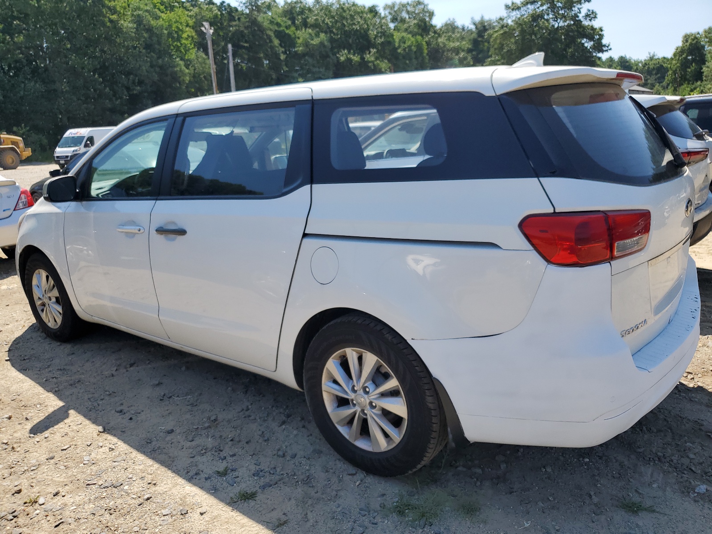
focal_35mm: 26
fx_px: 535
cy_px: 267
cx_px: 356
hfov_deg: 67.3
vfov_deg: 53.1
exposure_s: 1/2500
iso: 50
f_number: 1.5
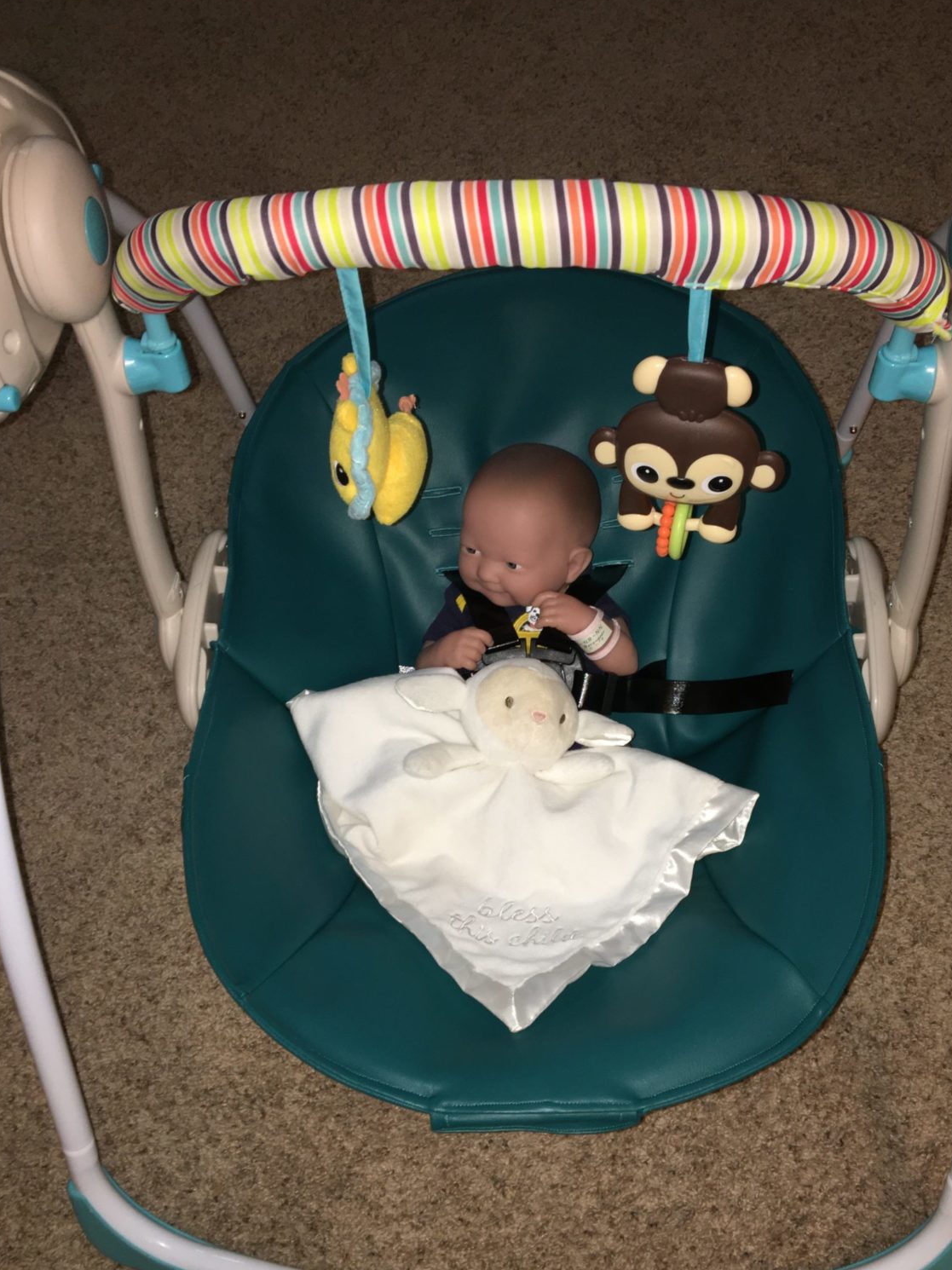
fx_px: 1247
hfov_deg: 41.7
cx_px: 528
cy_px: 719
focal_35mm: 34
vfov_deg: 53.8
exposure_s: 1/24
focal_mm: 4.15
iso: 50
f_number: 2.2
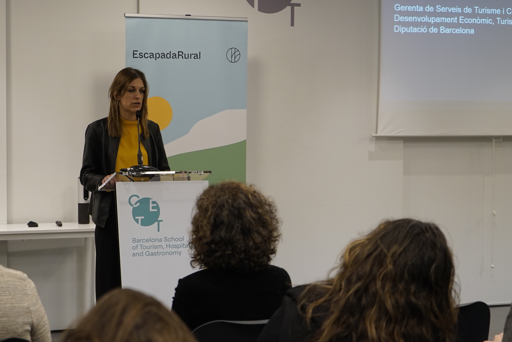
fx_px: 1010
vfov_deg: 19.2
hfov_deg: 28.4
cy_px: 167
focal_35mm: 71
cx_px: 230
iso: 1250
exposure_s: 1/200
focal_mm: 55
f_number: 4.5
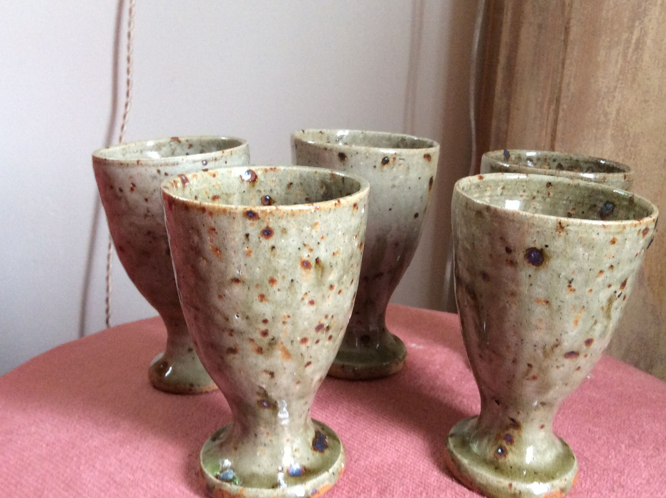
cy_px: 263
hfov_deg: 47.8
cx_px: 380
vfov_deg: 36.7
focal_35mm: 39
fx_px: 749
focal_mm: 3.3
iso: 160
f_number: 2.4
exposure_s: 1/25
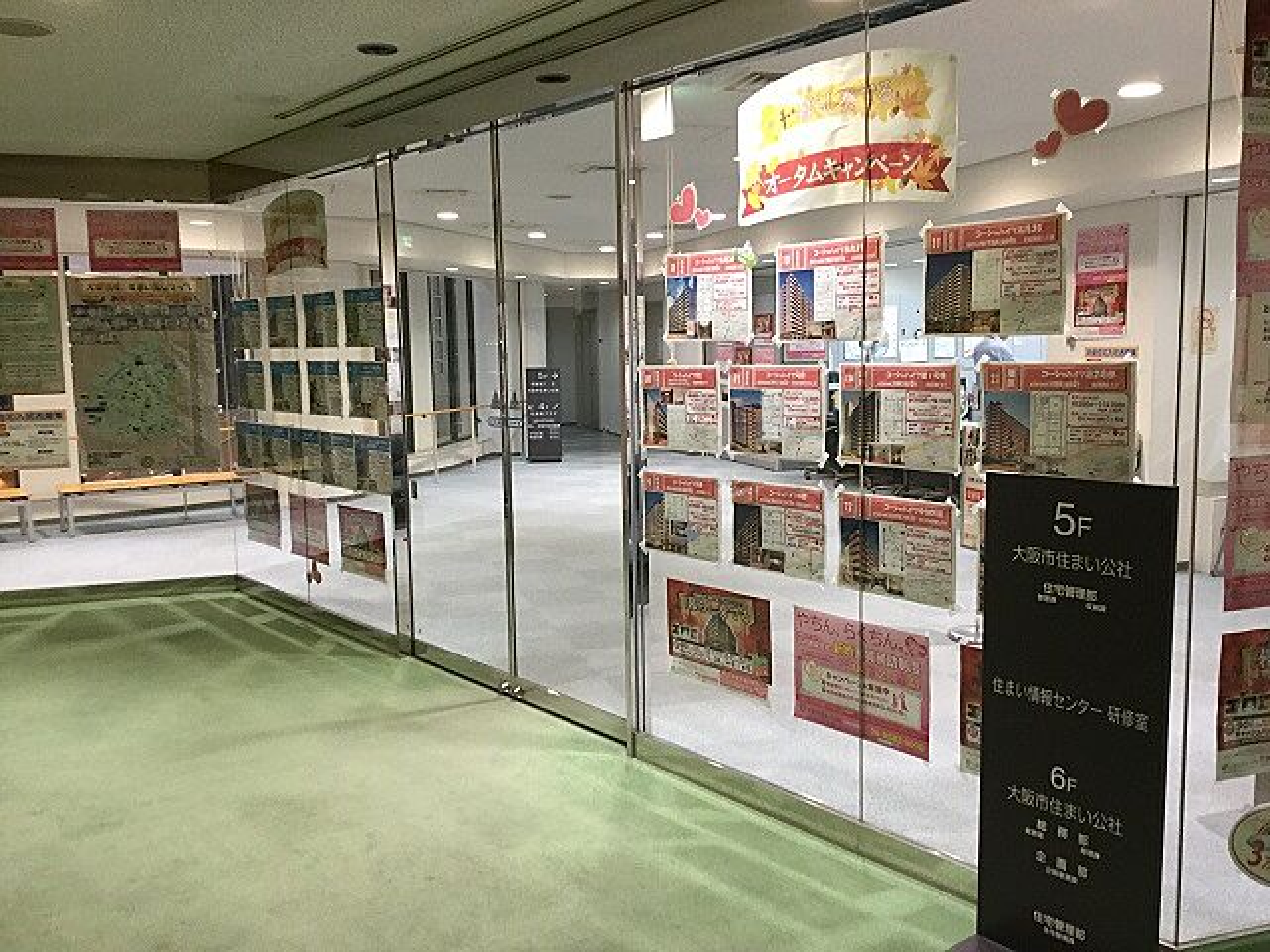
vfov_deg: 45.4
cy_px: 476
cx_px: 635
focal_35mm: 31
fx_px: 1137
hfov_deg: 58.4
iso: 100
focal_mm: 3.3
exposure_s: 1/30
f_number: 2.4
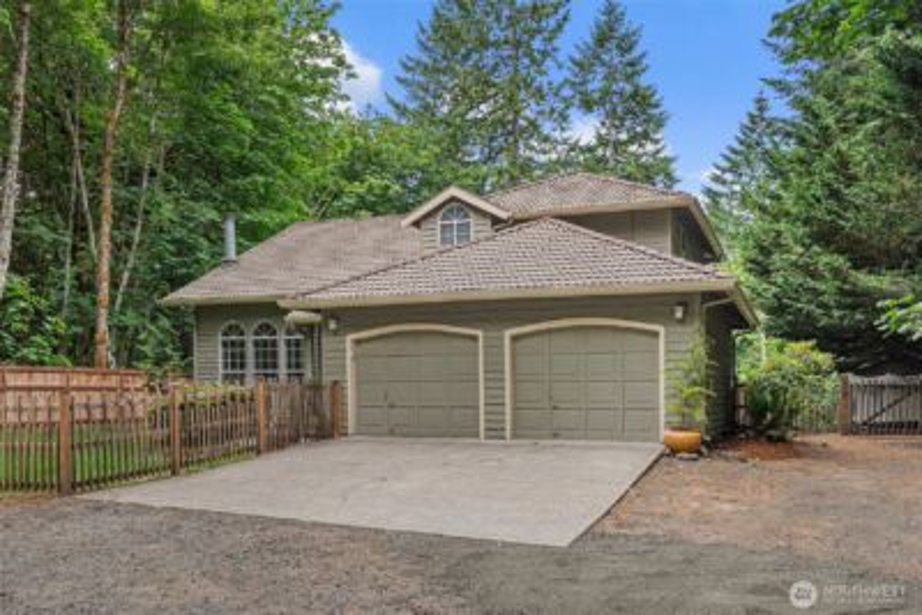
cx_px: 461
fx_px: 794
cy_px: 308
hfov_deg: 60.3
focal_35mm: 31
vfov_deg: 42.4
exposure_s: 1/25
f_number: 8
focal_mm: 31
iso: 500
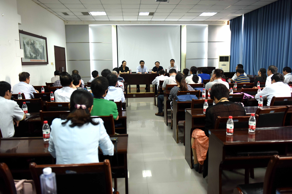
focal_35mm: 28
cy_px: 97
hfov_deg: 65.5
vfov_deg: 46.4
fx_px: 227
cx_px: 146
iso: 1000
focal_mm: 28
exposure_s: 1/60
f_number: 3.2
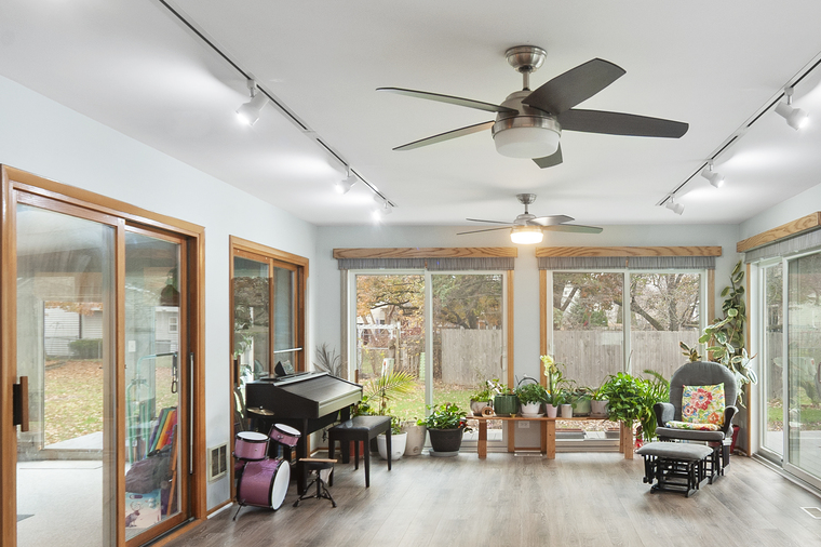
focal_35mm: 32
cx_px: 508
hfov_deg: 58.1
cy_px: 311
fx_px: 729
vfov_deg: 41.0
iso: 400
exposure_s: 1/8
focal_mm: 15
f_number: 8
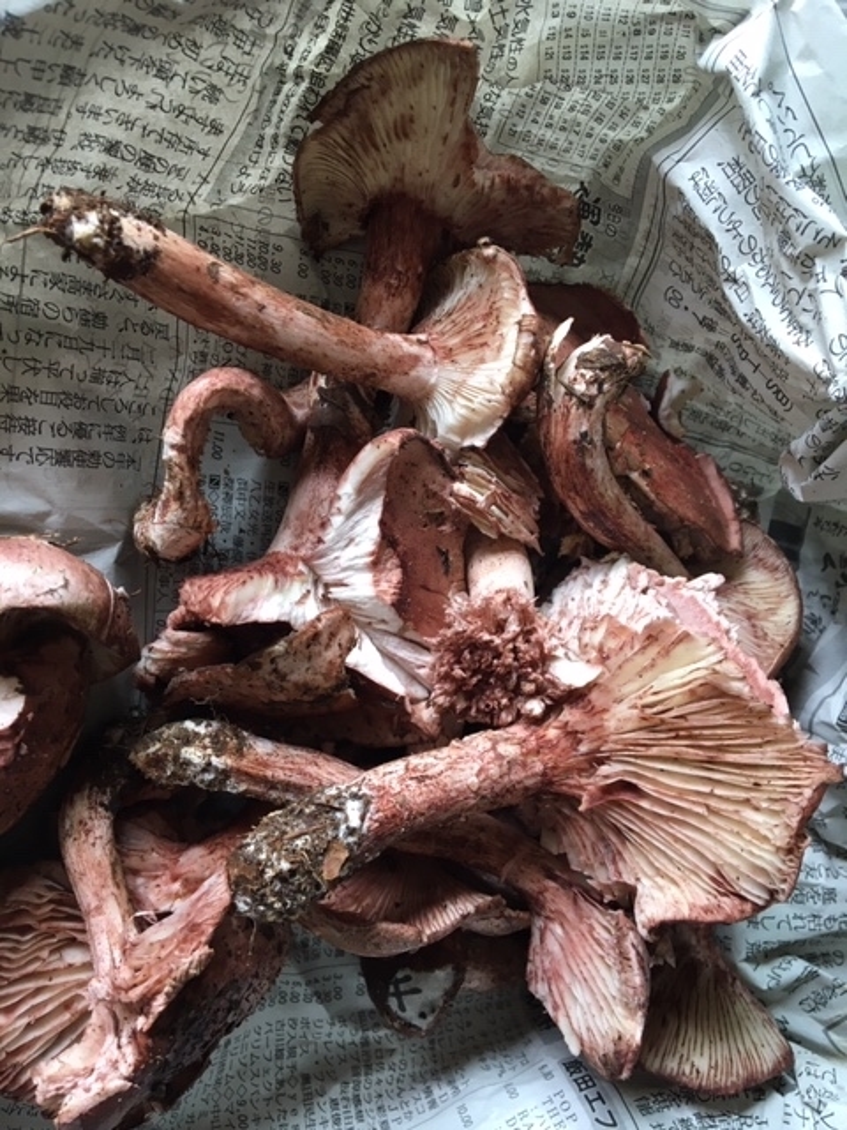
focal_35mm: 29
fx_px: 946
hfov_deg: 48.2
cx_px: 424
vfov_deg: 61.7
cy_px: 565
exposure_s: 1/40
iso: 32
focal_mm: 4.15
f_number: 2.2
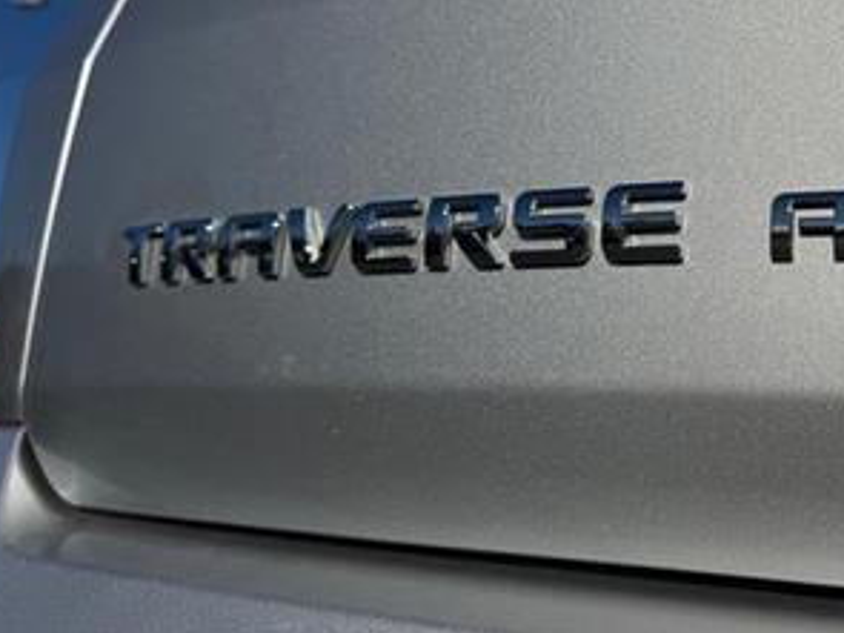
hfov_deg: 43.6
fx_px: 999
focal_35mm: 41
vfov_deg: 34.8
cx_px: 678
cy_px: 218
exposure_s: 1/22727
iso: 64
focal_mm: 6.76
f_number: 1.78
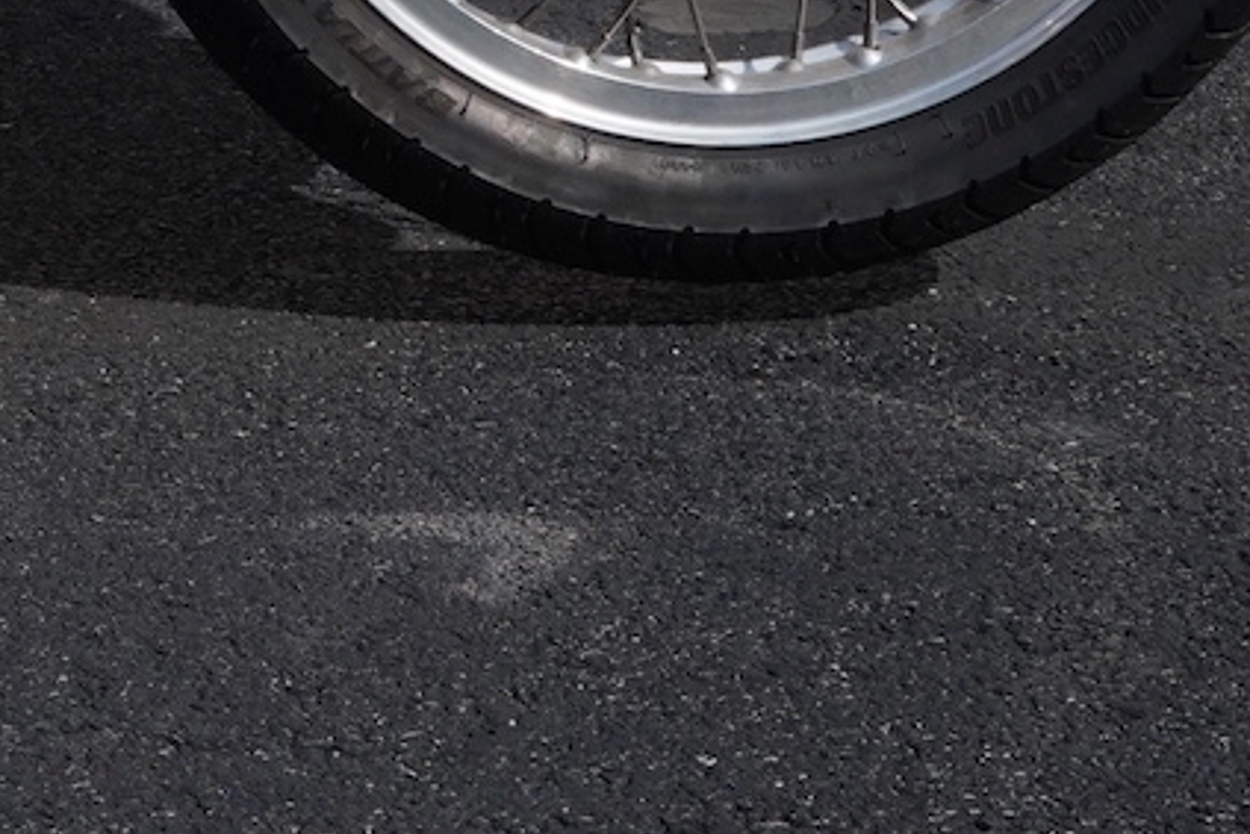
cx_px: -708
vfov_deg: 8.0
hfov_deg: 11.8
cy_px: -715
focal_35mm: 165
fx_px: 5731
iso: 1000
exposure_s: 1/400
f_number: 16
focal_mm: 35
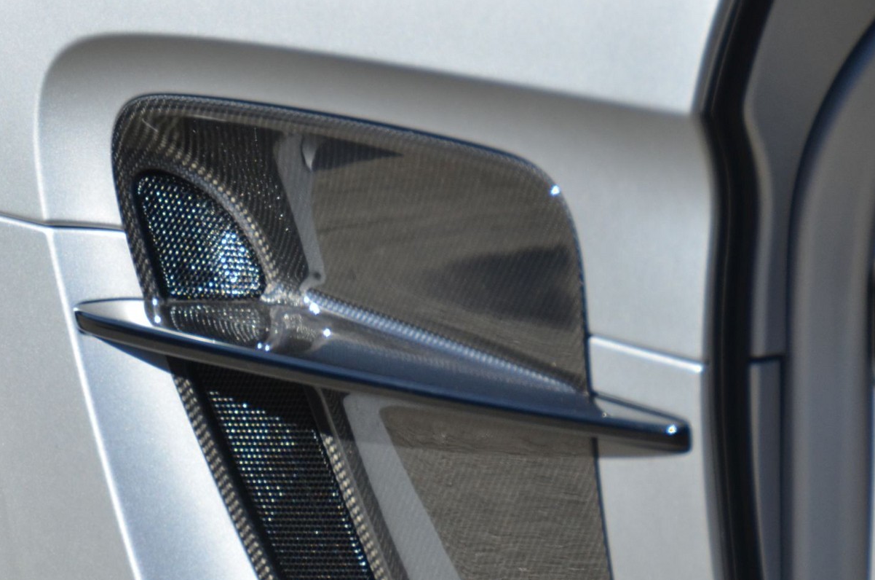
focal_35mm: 468
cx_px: -15
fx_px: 11351
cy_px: 599
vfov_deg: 2.9
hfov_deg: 4.4
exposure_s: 1/1600
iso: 400
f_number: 6.3
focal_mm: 150
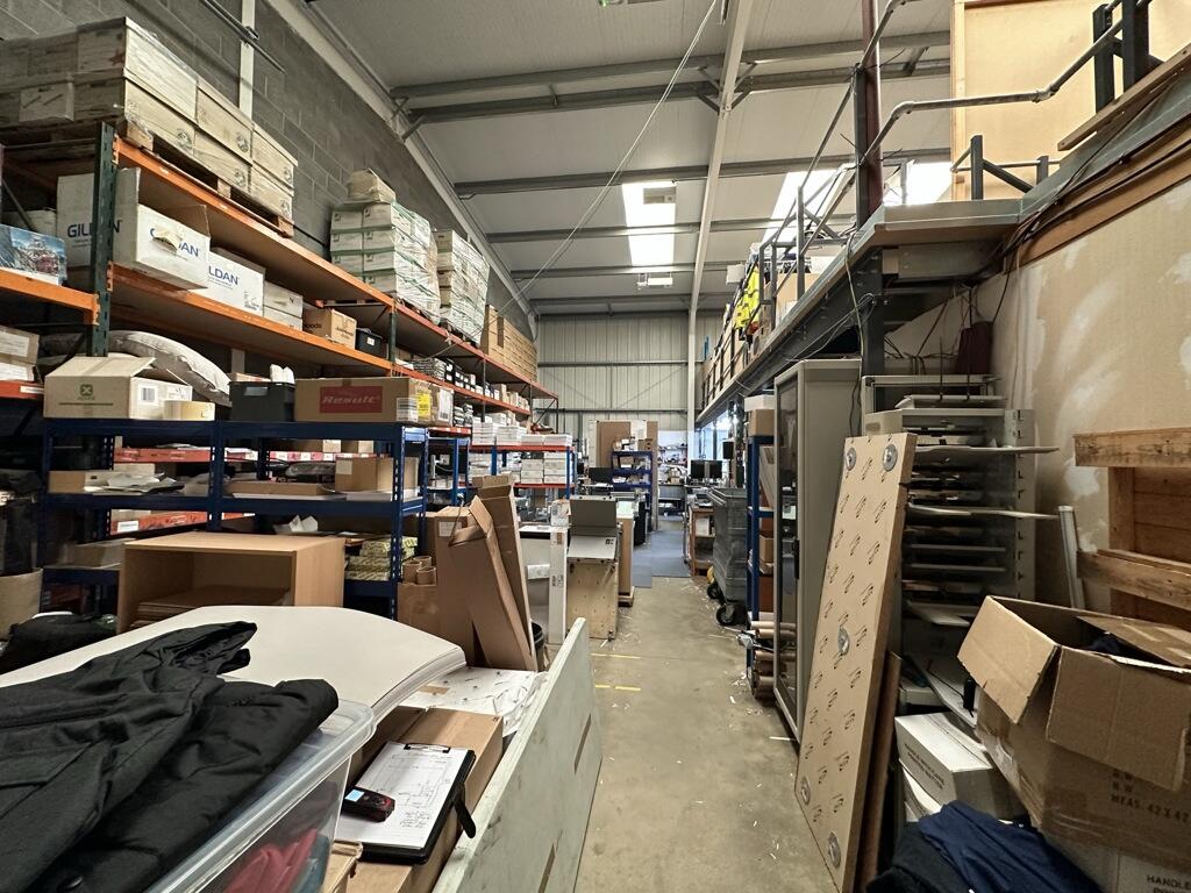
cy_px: 446
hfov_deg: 102.1
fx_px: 482
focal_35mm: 14
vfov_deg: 85.7
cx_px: 596
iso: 400
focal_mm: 2.22
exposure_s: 1/50
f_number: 2.2
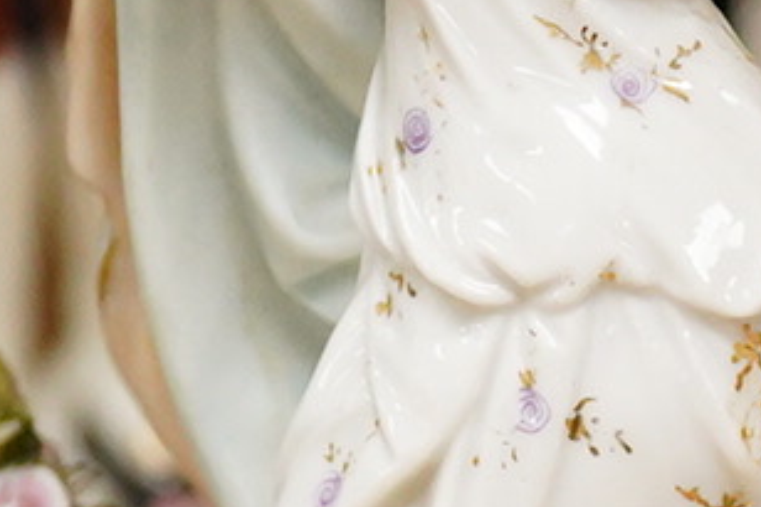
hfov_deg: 7.1
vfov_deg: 4.8
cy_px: 601
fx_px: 6084
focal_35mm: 288
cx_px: 734
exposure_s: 1/400
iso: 2500
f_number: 5.6
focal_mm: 30
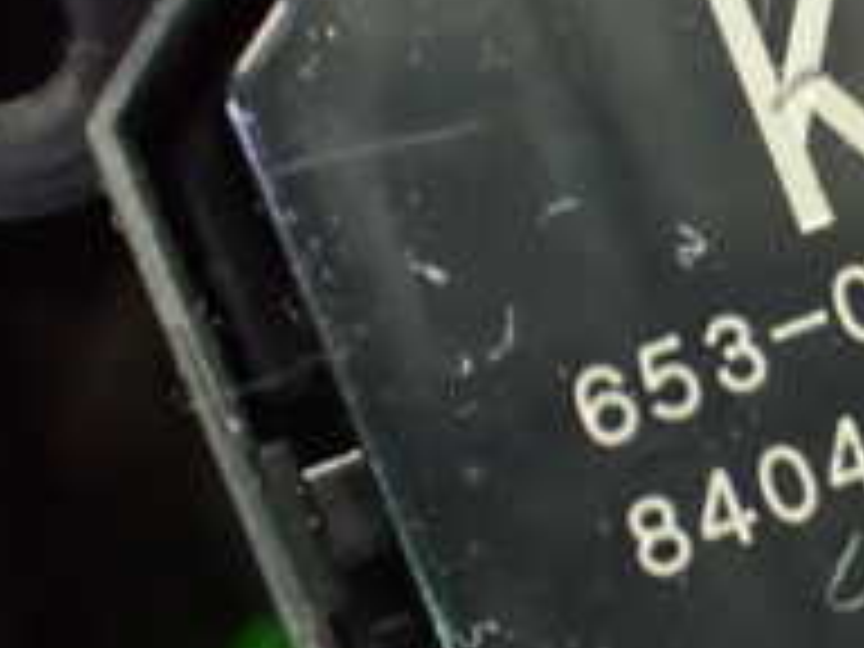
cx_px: 963
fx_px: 2970
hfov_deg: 16.1
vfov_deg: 12.4
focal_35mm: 119
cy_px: 292
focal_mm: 6.83
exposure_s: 1/40
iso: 1250
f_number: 2.7
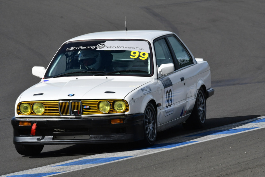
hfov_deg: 4.3
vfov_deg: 2.9
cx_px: 132
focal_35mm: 480
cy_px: 88
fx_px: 3534
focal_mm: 320
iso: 400
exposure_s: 1/640
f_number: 13
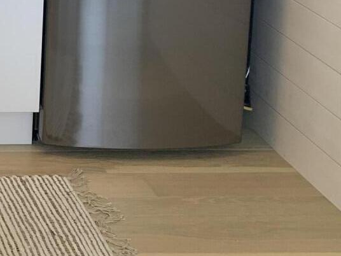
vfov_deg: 13.8
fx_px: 956
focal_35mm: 97
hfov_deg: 17.3
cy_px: -188
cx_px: -234
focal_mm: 4.25
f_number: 1.8
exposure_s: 1/120
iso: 50
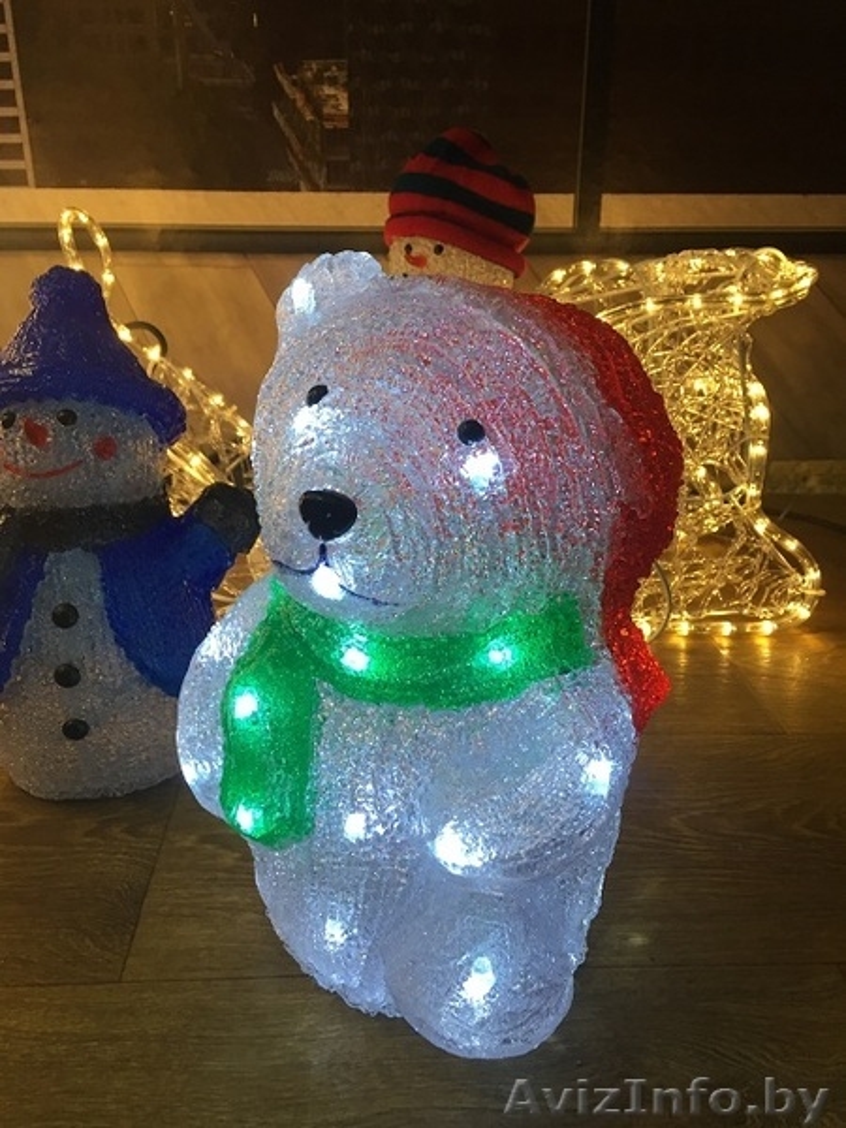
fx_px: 945
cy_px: 564
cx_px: 423
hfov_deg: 48.2
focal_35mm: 29
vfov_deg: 61.7
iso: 64
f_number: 2.2
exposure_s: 1/33
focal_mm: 4.15
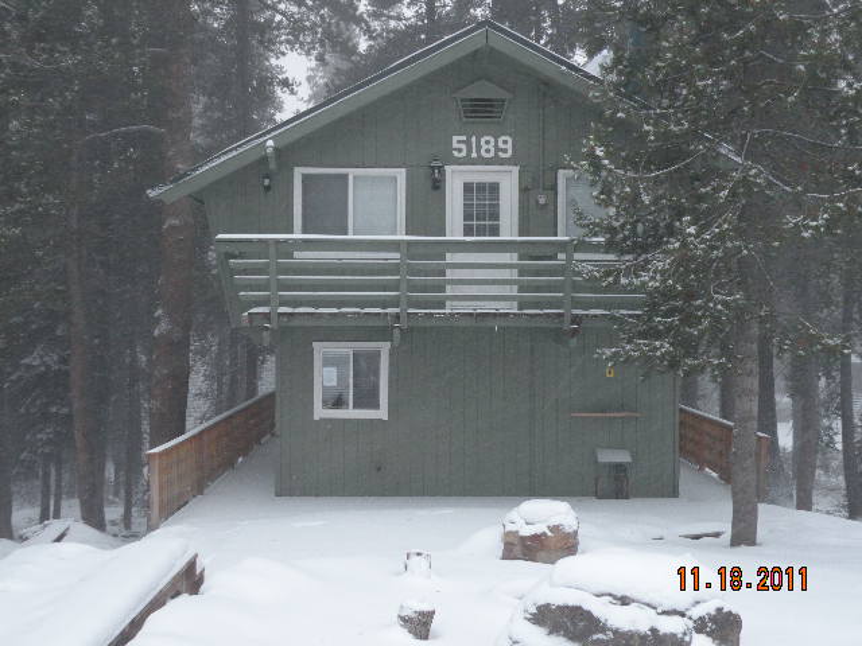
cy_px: 323
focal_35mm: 42
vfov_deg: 34.3
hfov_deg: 44.8
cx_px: 431
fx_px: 1046
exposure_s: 1/71.7
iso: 158
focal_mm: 7.4
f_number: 3.2
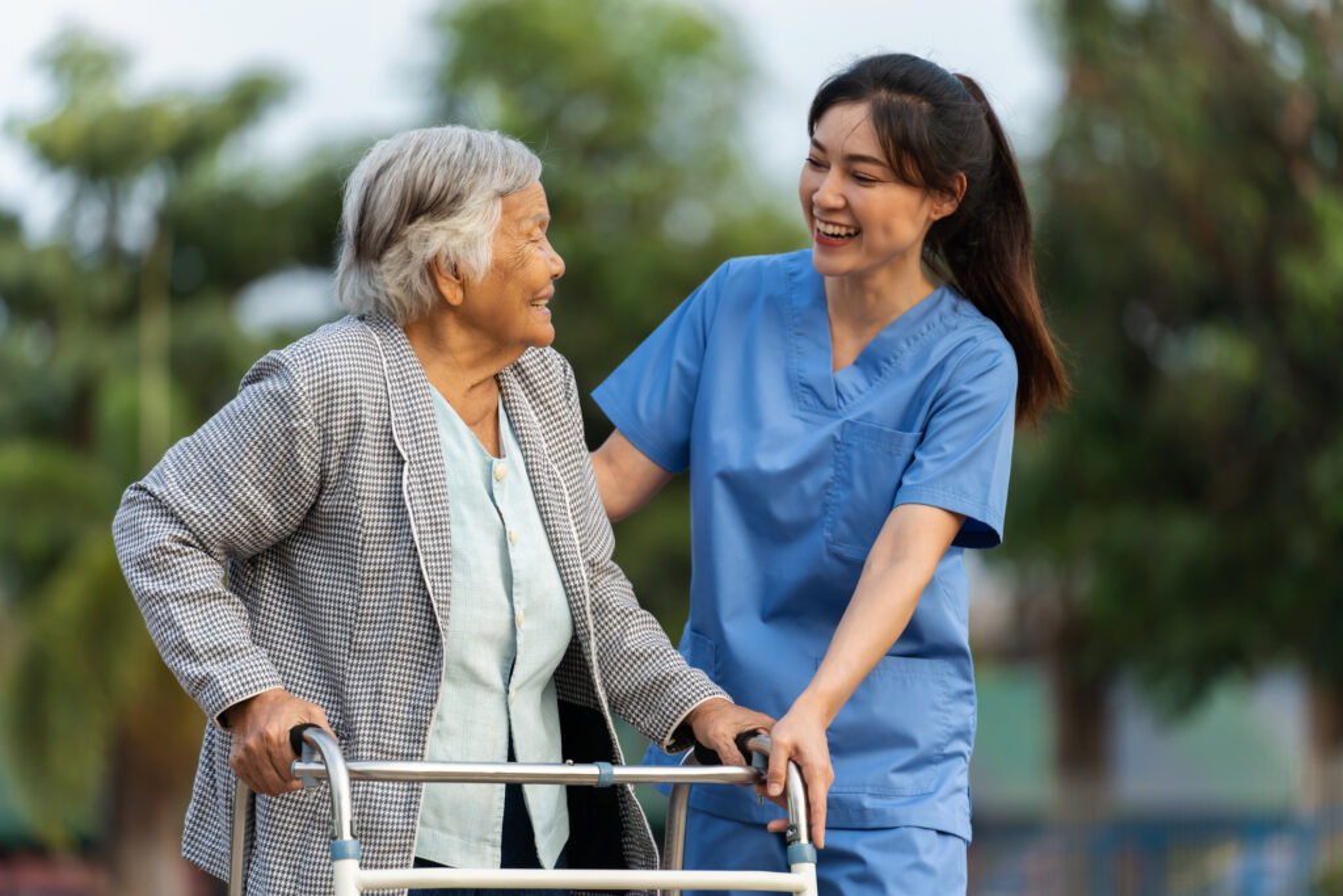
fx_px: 6715
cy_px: 448
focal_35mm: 180
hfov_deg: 11.4
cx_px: 672
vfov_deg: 7.6
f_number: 2.8
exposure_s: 1/500
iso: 200
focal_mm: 180
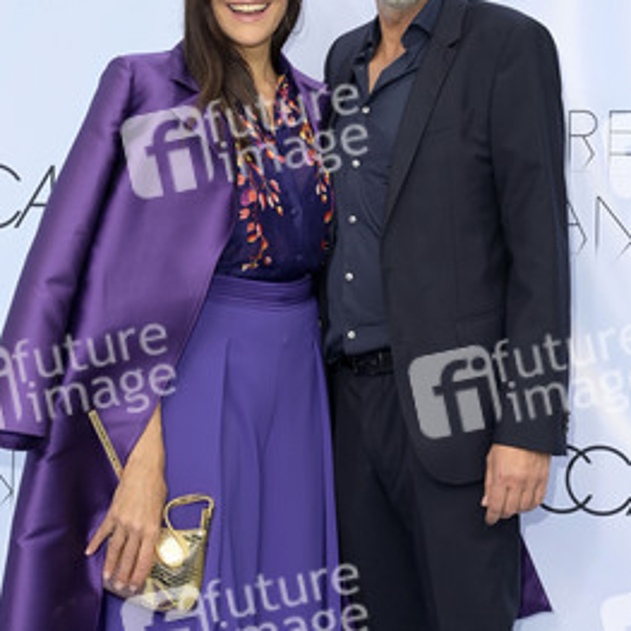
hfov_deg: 21.7
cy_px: 262
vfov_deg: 21.6
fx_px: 1650
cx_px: 314
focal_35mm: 80
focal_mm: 62
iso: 250
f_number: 8
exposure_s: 1/250
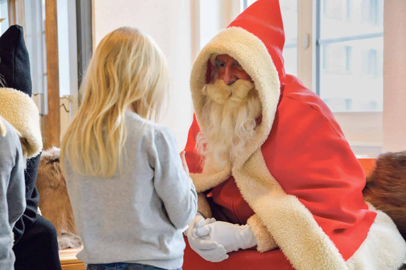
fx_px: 789
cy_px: 135
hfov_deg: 28.9
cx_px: 203
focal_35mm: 70
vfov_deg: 19.4
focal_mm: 70
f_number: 4.5
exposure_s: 1/80
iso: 900
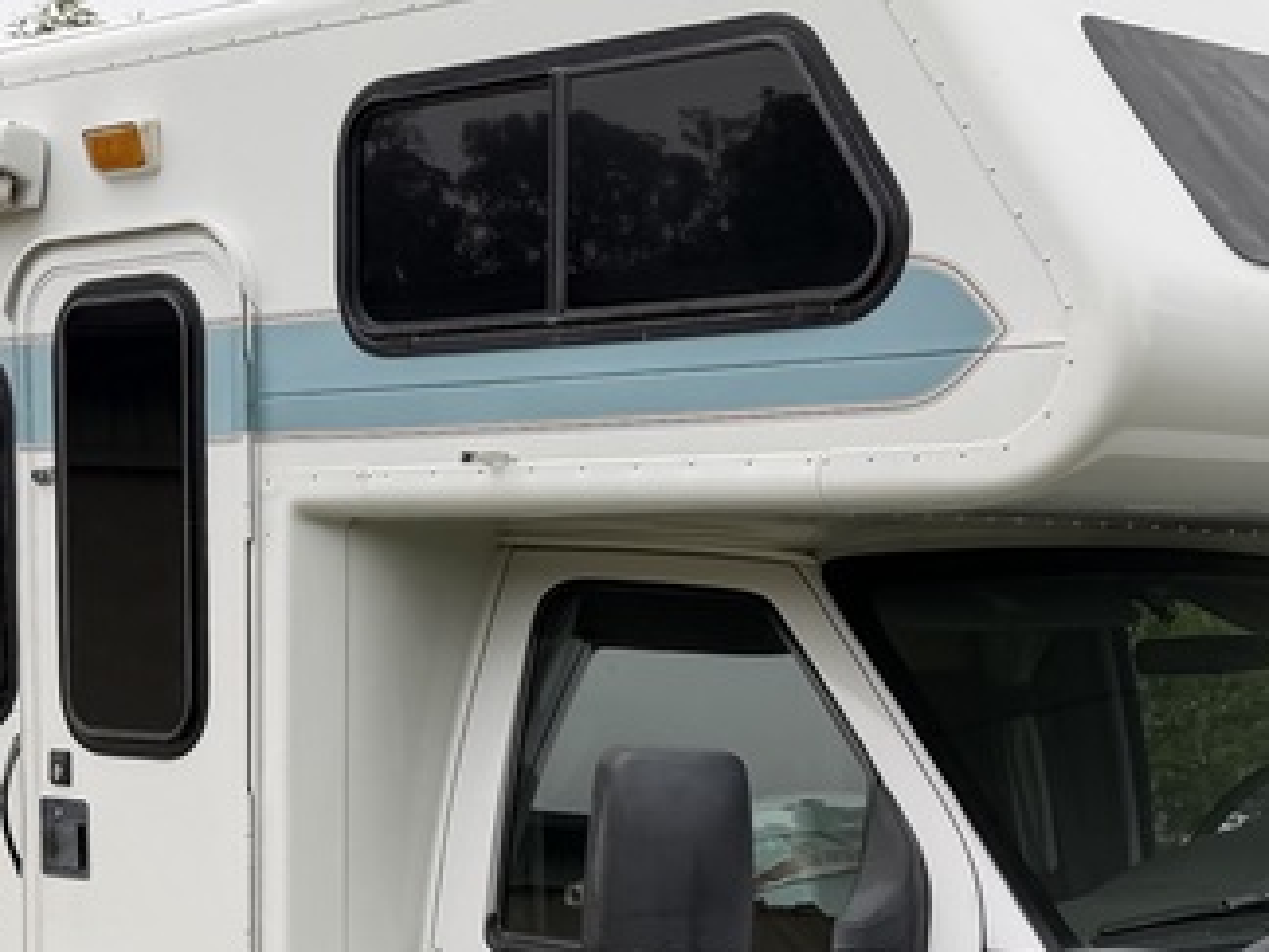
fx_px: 2713
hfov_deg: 26.3
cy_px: 838
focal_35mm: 74
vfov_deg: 19.6
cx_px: 556
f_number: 1.78
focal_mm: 6.76
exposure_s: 1/909
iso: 80
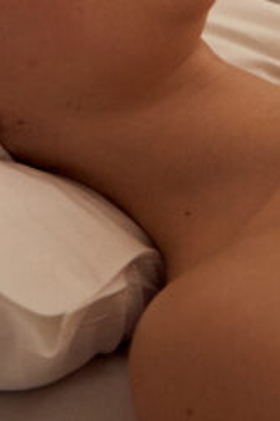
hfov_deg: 10.7
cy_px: -149
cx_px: 76
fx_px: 1495
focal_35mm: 128
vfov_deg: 15.2
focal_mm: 31
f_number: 4
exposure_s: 1/160
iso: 3200
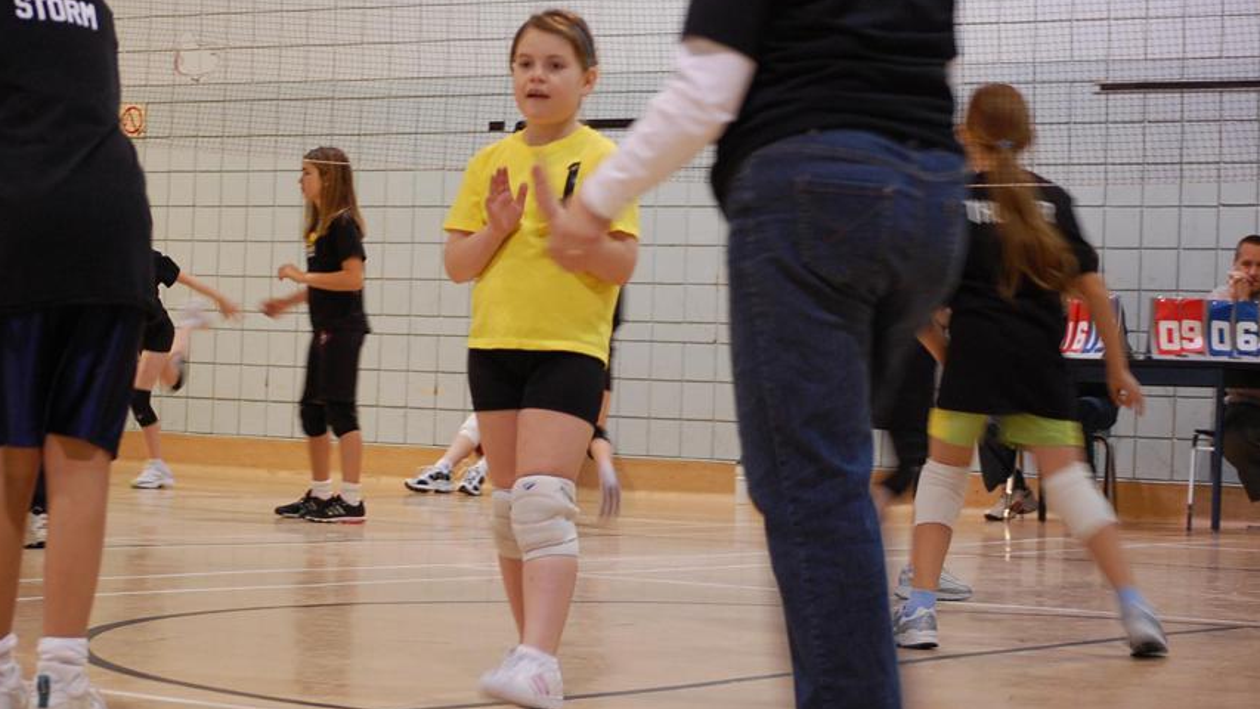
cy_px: 224
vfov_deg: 11.7
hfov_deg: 20.6
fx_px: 3463
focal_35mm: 104
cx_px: 516
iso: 800
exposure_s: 1/20
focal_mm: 55
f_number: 4
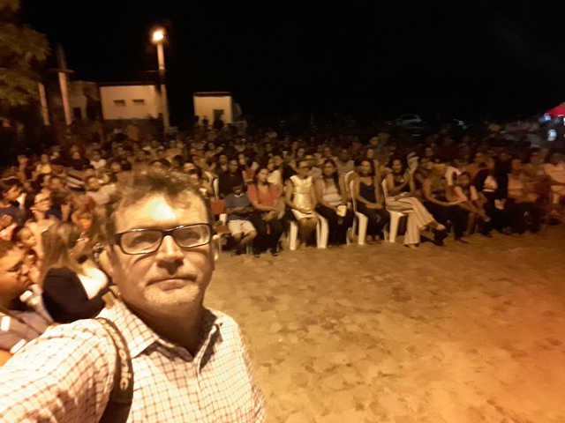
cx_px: 282
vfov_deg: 58.9
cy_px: 212
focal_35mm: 23
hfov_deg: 73.9
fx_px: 375
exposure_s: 1/12
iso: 400
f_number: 2.2
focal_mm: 1.95
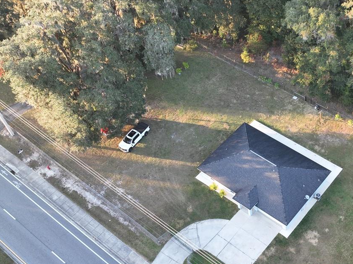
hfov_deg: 40.0
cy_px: 144
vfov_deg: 31.5
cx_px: 269
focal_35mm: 46
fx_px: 469
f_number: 2.8
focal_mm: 12.29
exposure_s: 1/60
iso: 100
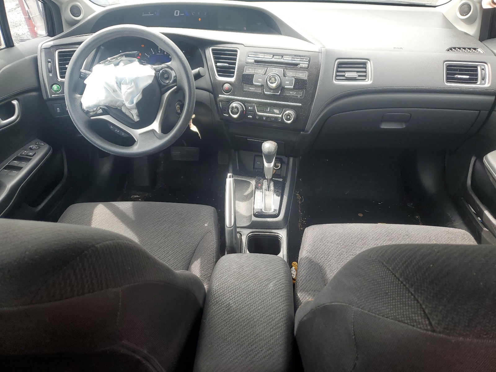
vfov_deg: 53.1
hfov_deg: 67.3
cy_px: 186
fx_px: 373
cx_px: 248
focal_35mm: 26
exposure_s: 1/208
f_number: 1.5
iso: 50
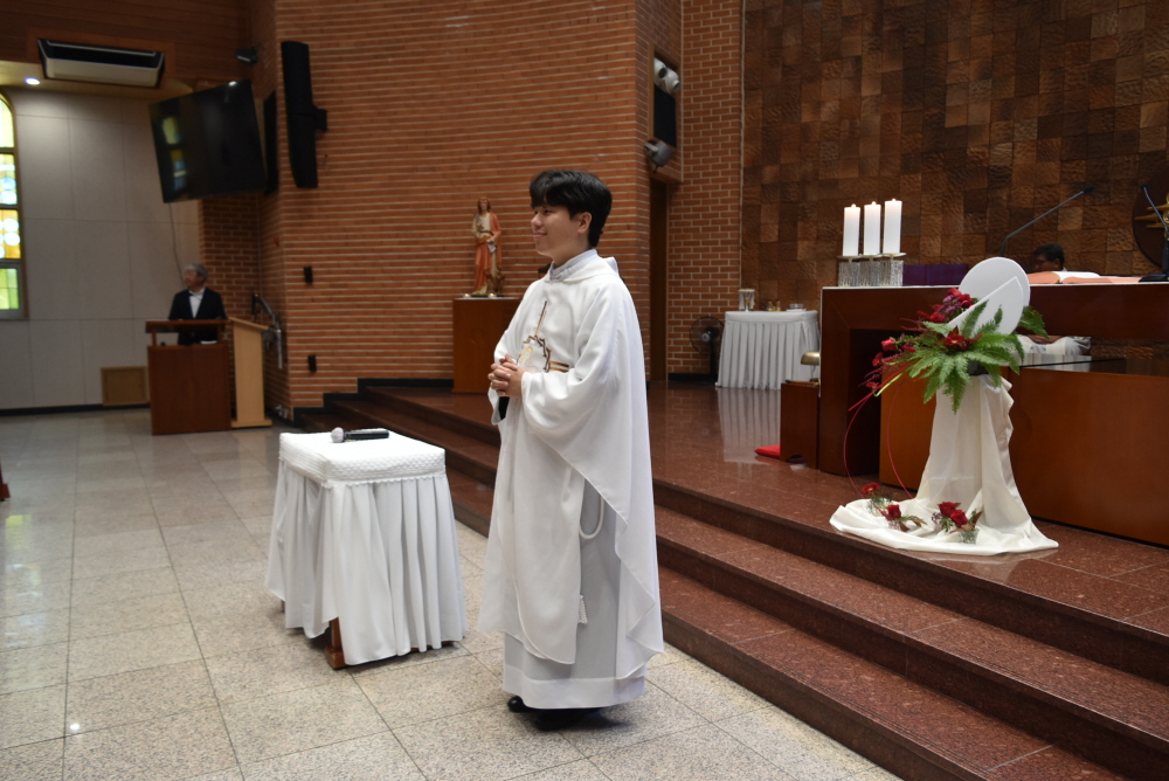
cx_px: 584
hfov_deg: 67.4
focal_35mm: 27
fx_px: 877
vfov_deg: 48.0
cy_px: 390
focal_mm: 18
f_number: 4
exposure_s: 1/60
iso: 400
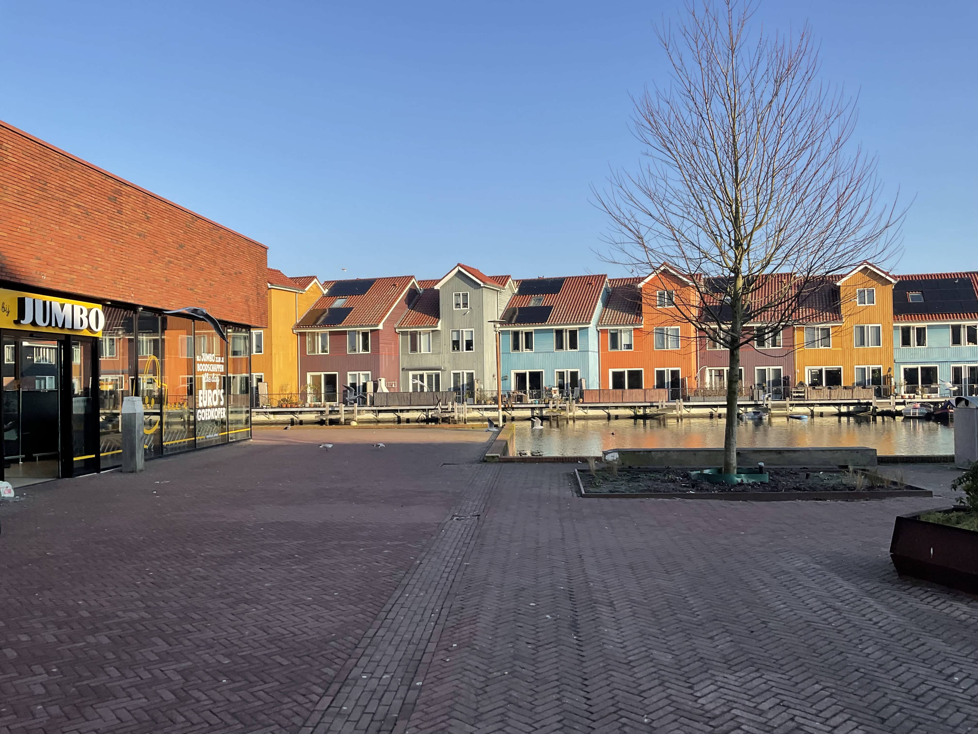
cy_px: 367
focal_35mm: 29
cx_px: 489
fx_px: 819
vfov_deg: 48.2
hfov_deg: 61.7
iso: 16
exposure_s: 1/1098
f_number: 1.8
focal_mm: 3
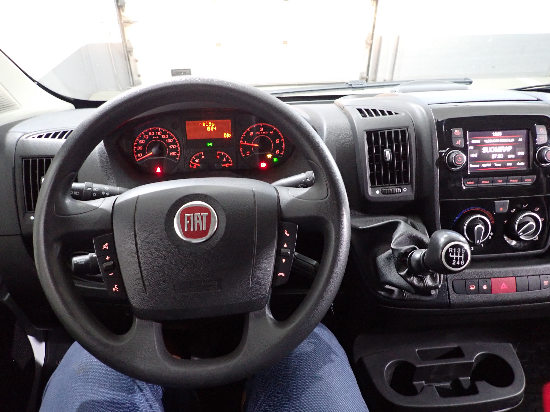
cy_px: 206
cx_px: 275
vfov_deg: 54.9
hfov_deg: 69.4
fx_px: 397
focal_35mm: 25
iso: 800
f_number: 2
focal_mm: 4.5
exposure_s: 1/30
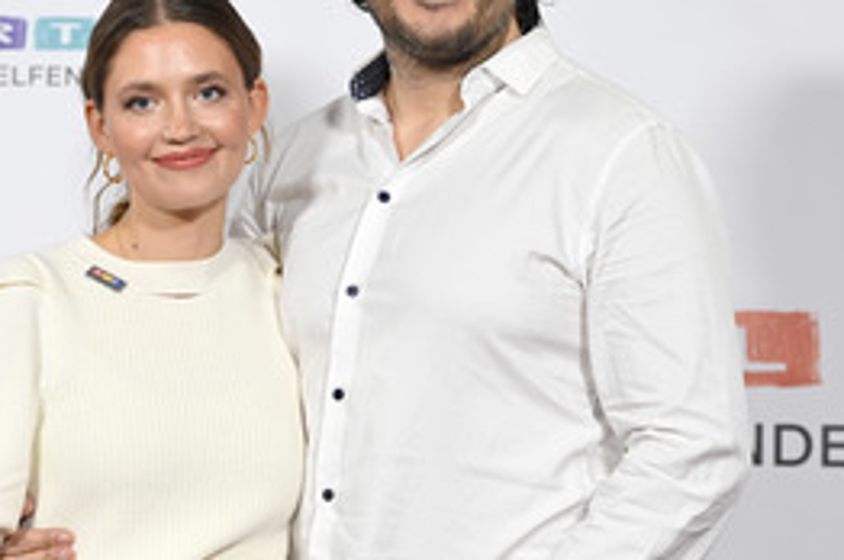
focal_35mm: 169
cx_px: 327
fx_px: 3957
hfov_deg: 12.2
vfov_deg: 8.1
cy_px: 219
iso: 1250
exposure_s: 1/320
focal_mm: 98
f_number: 3.5
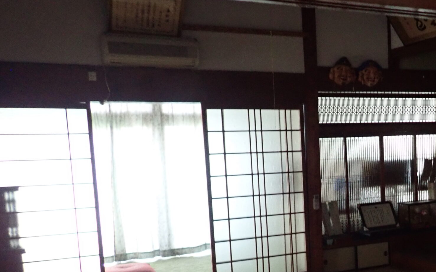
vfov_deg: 27.4
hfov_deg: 40.7
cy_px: 217
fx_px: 547
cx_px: 378
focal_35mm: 46
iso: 800
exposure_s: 1/30
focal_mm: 4.5
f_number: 2
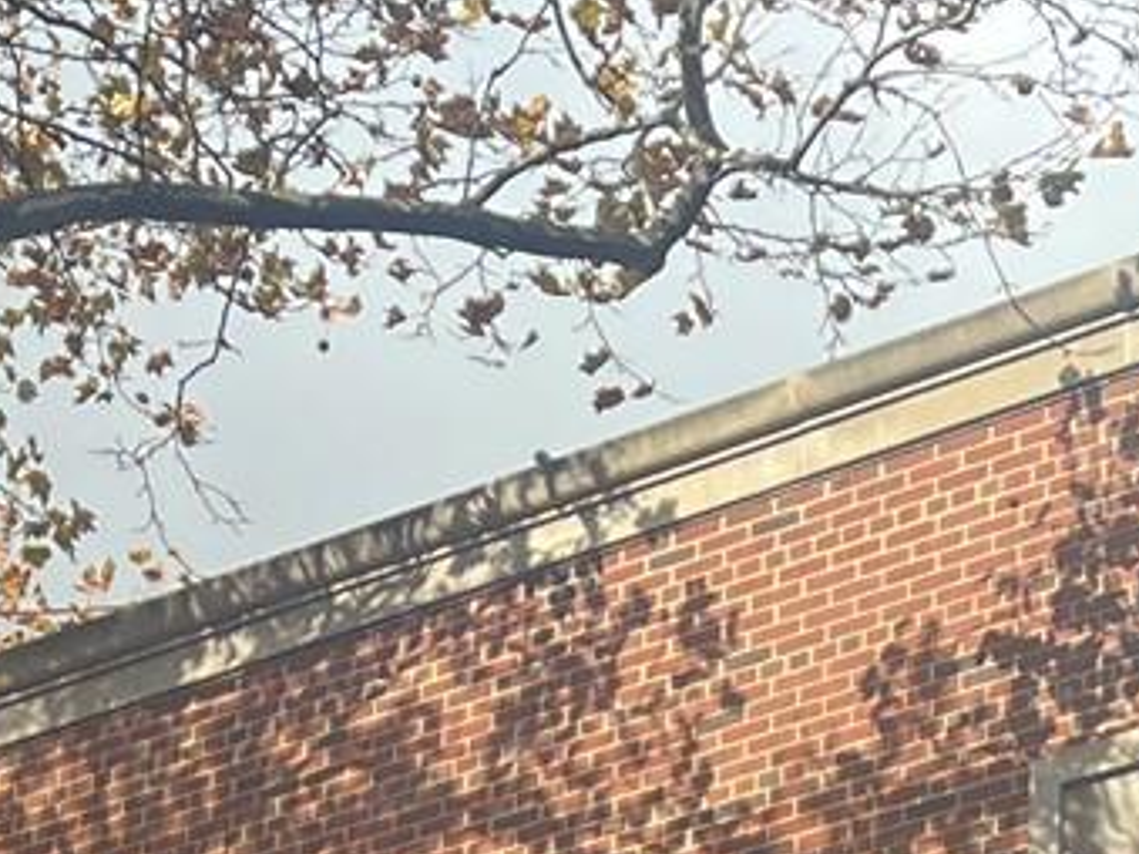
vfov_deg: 8.6
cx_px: 759
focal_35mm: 157
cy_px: 2085
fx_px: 5164
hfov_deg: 12.6
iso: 50
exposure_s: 1/639
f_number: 1.5
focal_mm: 5.7
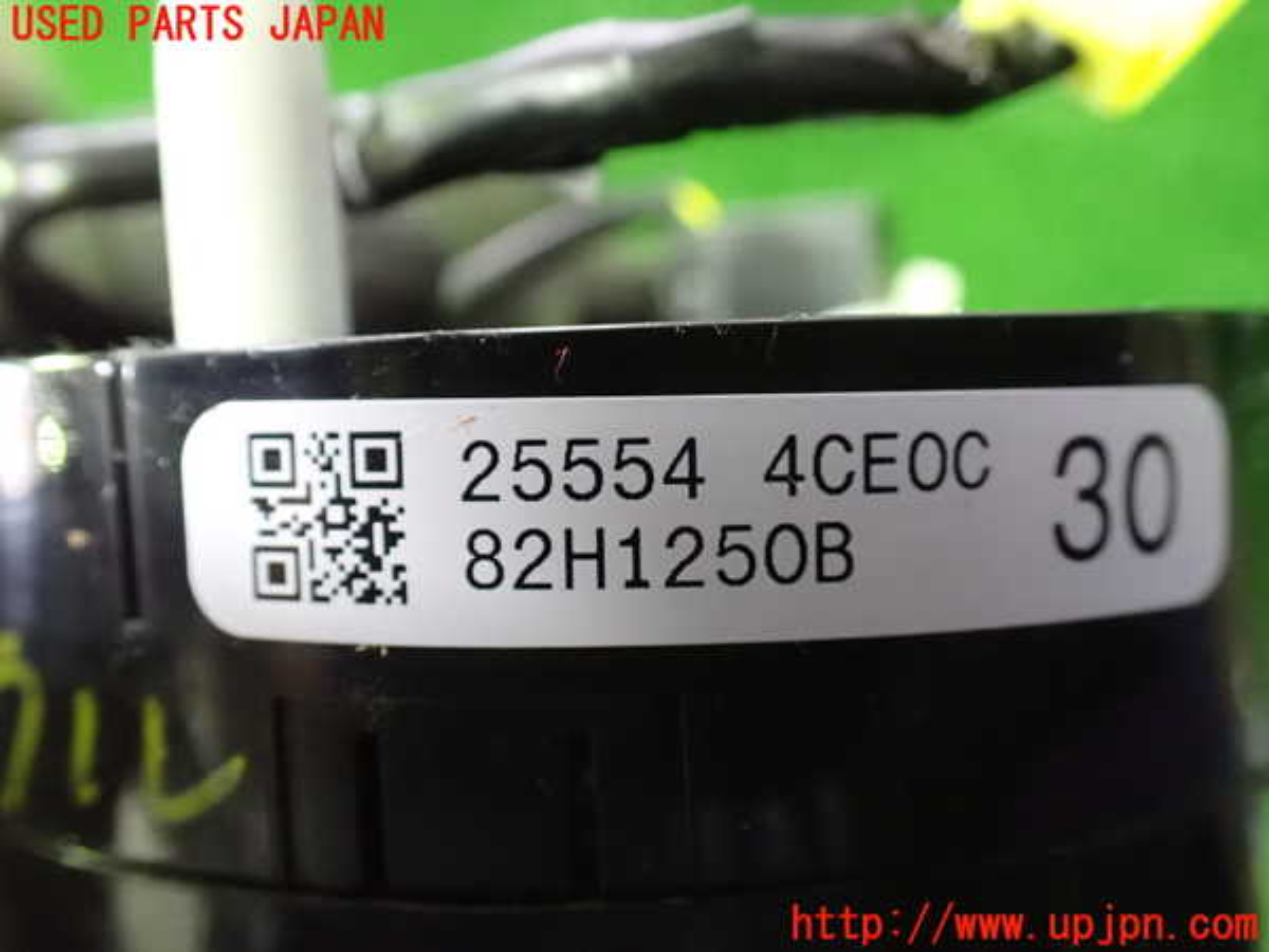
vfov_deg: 46.8
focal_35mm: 30
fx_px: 1100
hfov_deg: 60.0
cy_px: 476
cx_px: 634
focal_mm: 5.4
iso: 1600
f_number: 2.3
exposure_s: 1/30
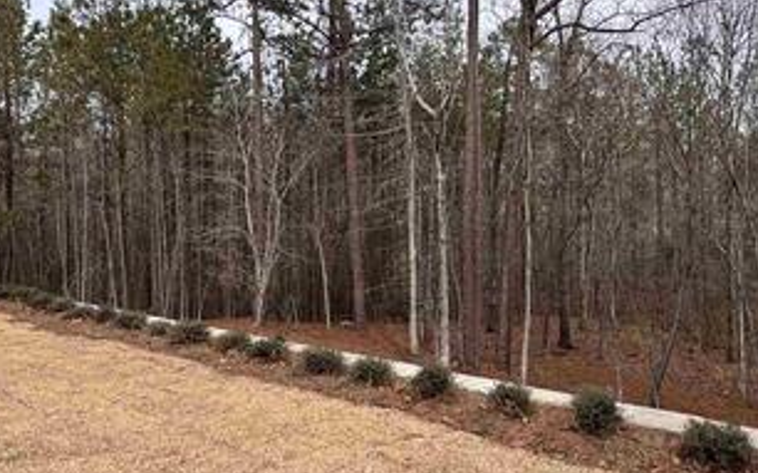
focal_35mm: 31
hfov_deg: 60.3
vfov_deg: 40.5
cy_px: 210
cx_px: 483
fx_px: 640
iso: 40
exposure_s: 1/641
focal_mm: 2.22
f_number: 2.2
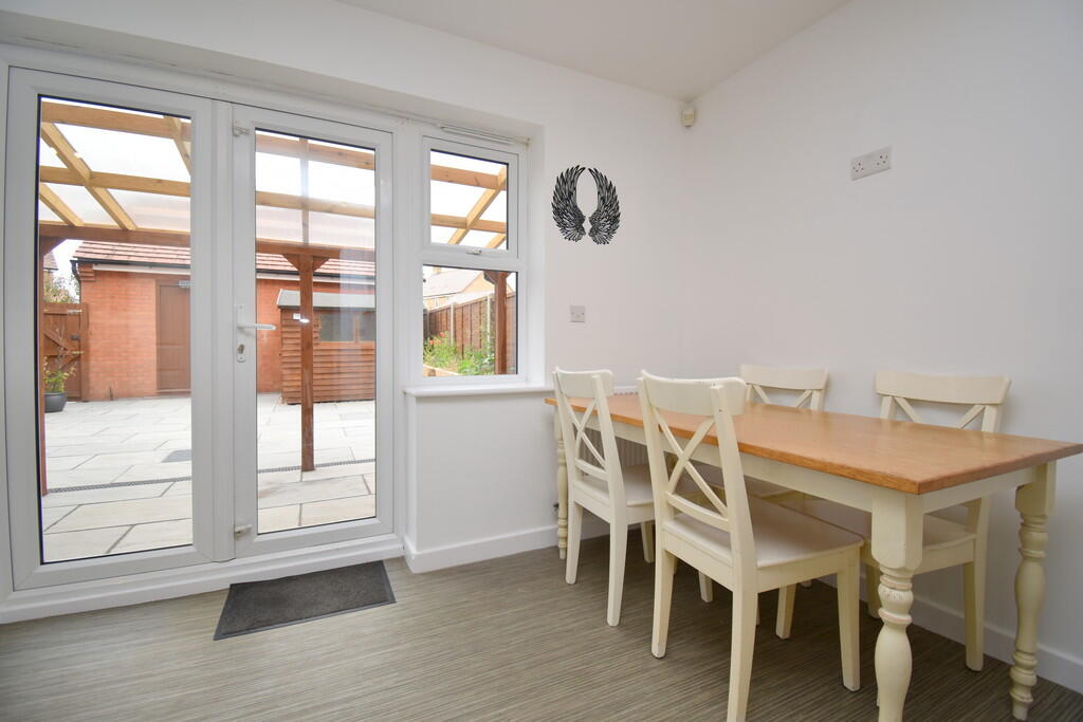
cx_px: 542
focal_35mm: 15
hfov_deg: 100.4
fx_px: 451
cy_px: 361
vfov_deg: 77.3
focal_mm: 10
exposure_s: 1/200
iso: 140
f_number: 5
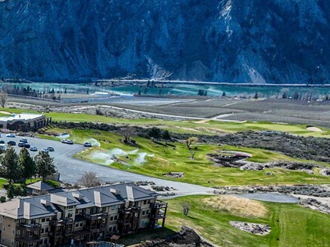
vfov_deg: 16.1
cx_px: -212
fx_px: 848
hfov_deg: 18.5
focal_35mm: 89
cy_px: 266
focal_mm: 12.29
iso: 200
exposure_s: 1/2500
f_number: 2.8
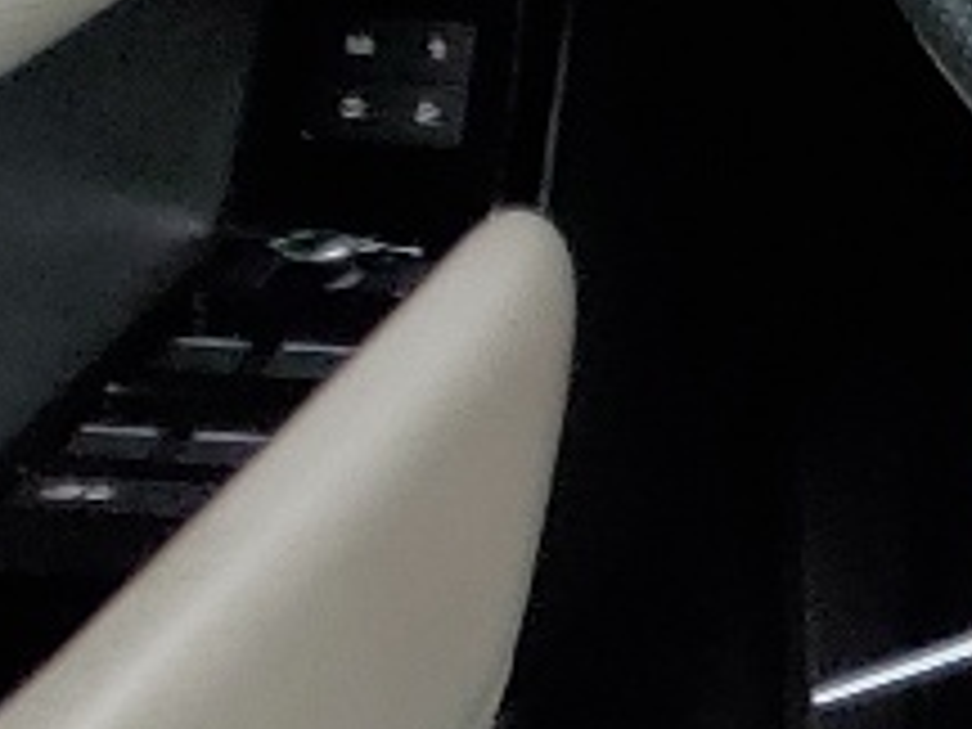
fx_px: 5419
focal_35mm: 193
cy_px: 1008
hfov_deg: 7.9
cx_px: 3470
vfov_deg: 7.6
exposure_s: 1/667
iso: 50
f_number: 1.5
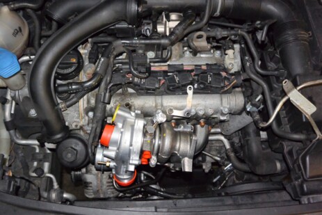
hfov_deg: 67.4
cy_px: 108
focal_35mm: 27
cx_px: 161
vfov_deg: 48.0
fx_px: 242
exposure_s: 1/60
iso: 1000
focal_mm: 10
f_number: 3.5
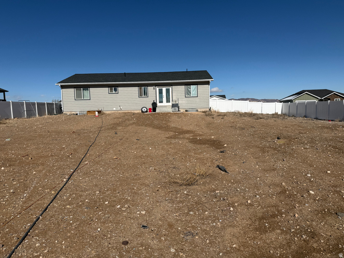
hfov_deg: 71.6
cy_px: 129
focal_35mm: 24
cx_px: 172
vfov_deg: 56.8
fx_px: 239
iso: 80
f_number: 1.78
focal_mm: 6.76
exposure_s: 1/11905
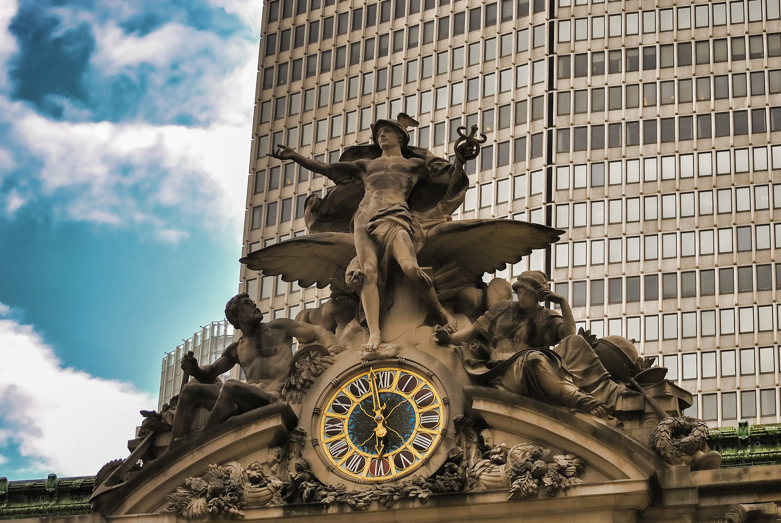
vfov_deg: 11.8
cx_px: 388
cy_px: 285
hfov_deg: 17.6
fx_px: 2520
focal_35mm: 116
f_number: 4
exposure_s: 1/250
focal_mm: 70
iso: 100
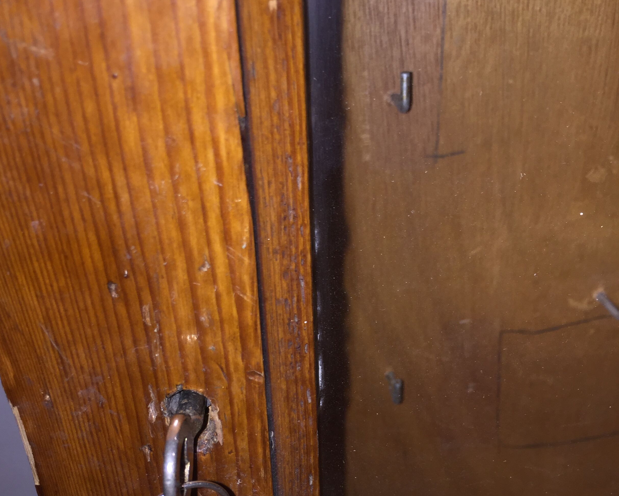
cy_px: 329
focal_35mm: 38
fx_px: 696
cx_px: 308
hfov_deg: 47.9
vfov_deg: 38.7
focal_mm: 4.15
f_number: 2.2
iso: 32
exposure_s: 1/58
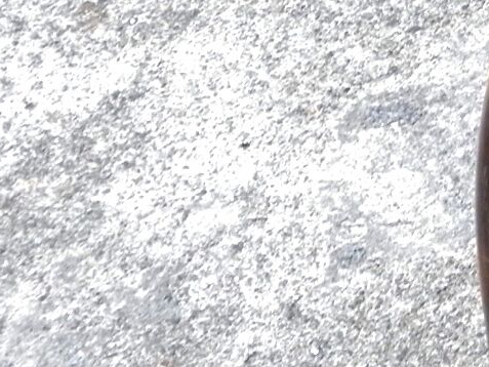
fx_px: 3561
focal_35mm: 252
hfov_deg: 7.3
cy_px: -296
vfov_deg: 5.8
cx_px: 1223
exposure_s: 1/40
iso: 125
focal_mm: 8.6
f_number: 3.9
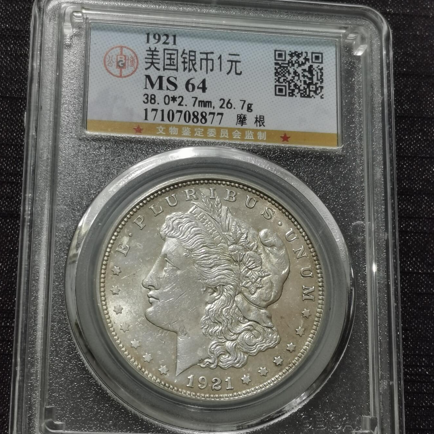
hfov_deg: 19.9
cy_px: 213
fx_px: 1234
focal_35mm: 87
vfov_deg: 19.9
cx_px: 217
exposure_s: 1/109
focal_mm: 5.58
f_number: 1.8
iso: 50
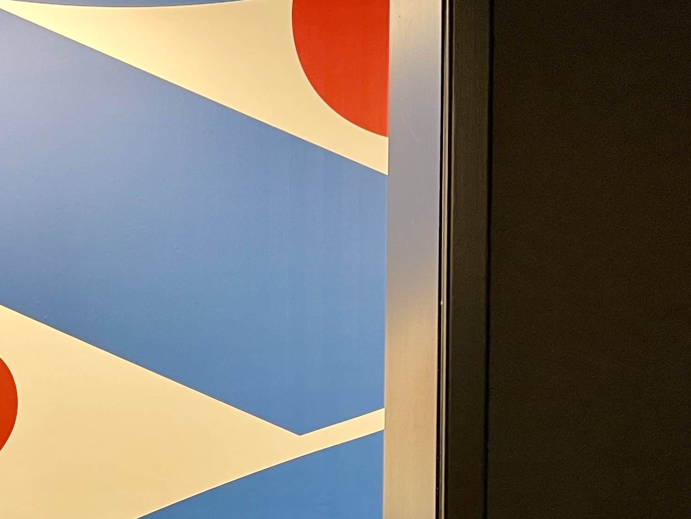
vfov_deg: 20.0
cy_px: 656
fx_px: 1358
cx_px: -51
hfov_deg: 26.5
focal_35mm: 68
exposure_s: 1/50
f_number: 1.6
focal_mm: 5.1
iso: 100
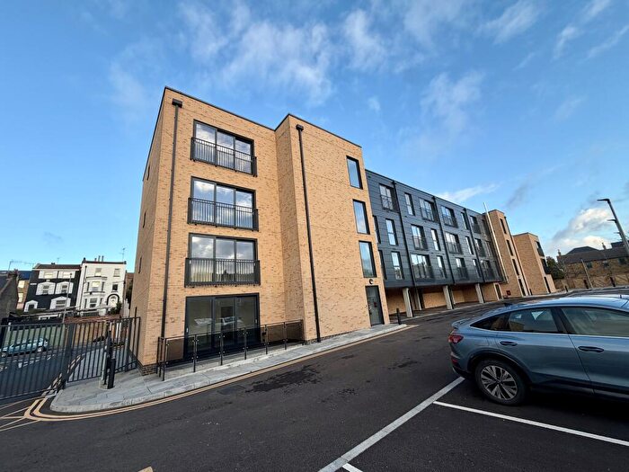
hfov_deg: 102.1
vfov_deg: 85.7
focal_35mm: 14
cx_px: 314
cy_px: 236
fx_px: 254
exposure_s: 1/502
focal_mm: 2.22
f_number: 2.2
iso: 50
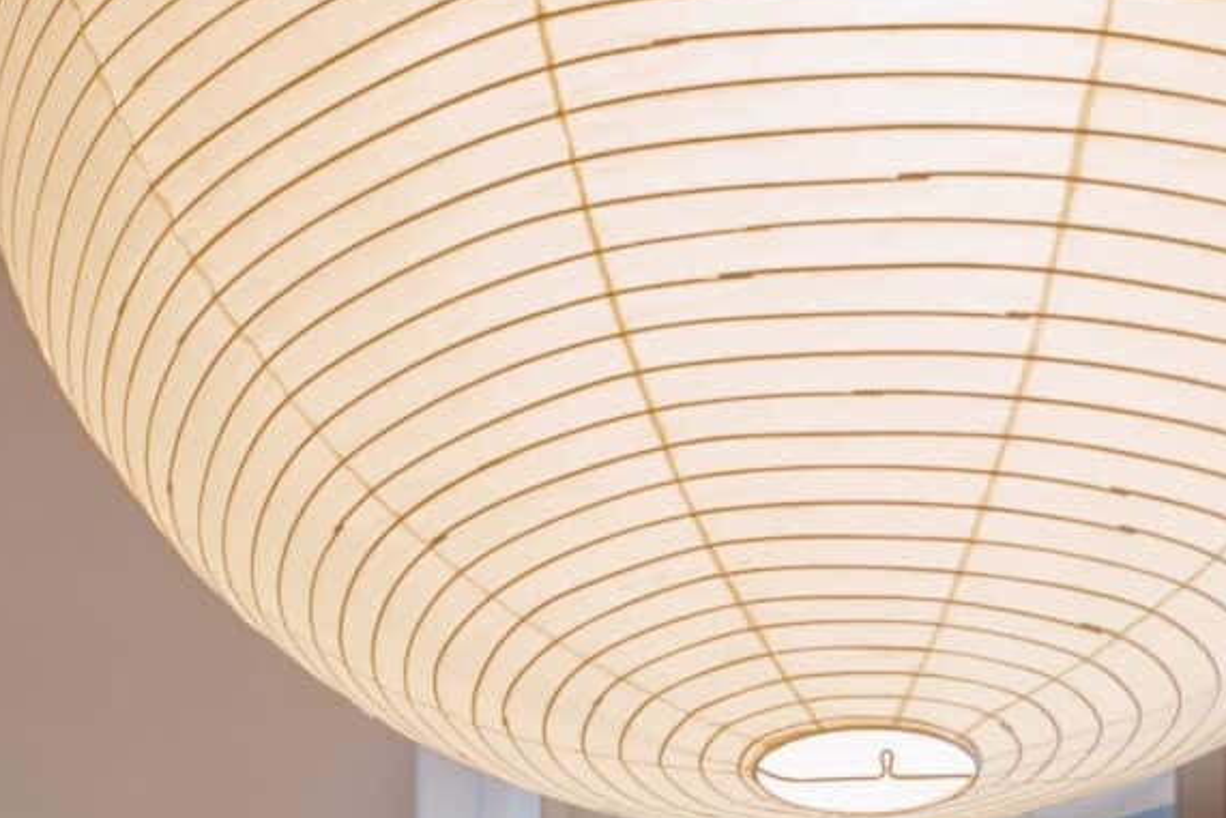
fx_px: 4122
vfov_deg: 9.3
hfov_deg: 16.7
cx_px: 163
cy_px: 2361
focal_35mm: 121
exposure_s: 1/1.25
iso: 640
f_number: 11
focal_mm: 18
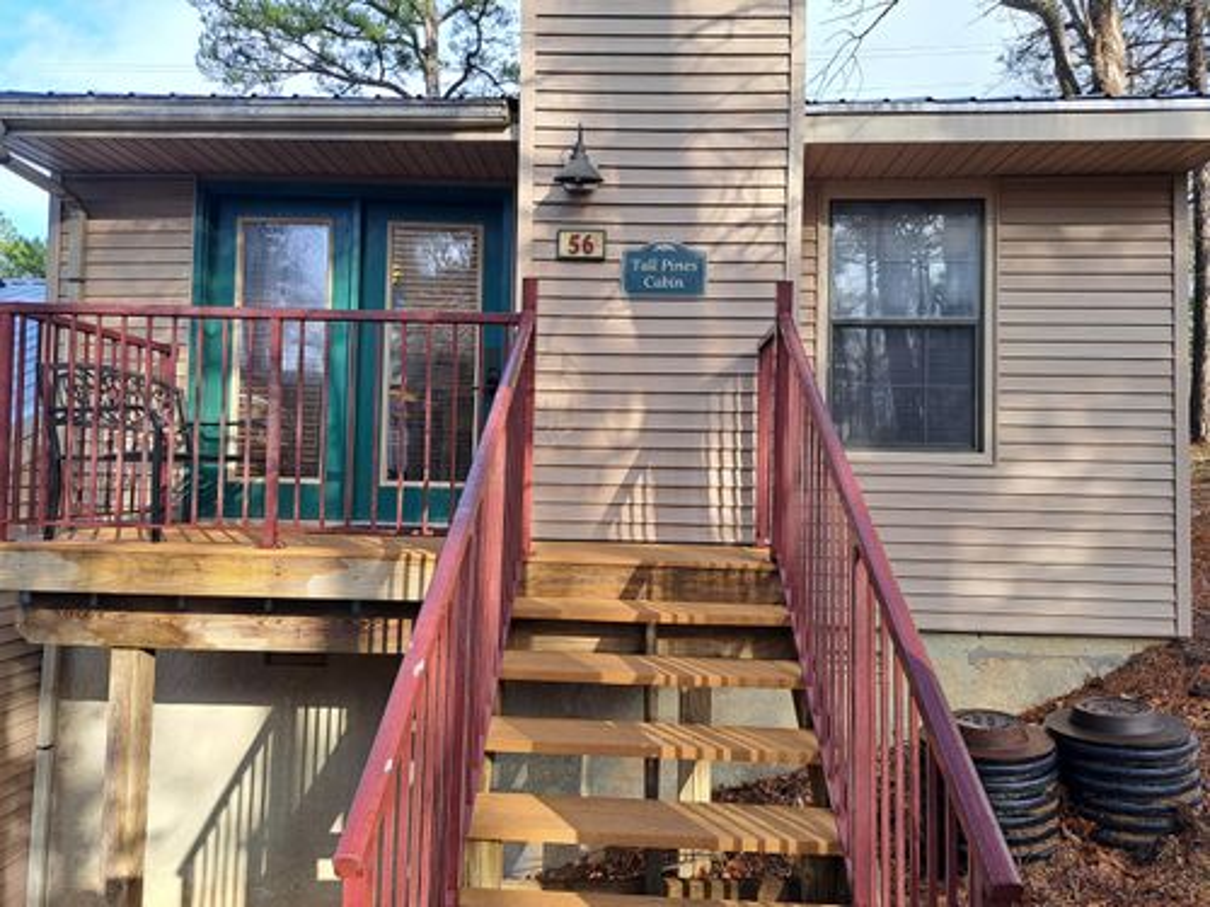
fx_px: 839
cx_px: 605
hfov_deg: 71.6
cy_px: 454
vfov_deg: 56.8
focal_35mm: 24
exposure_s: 1/213
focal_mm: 5.23
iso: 50
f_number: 1.8
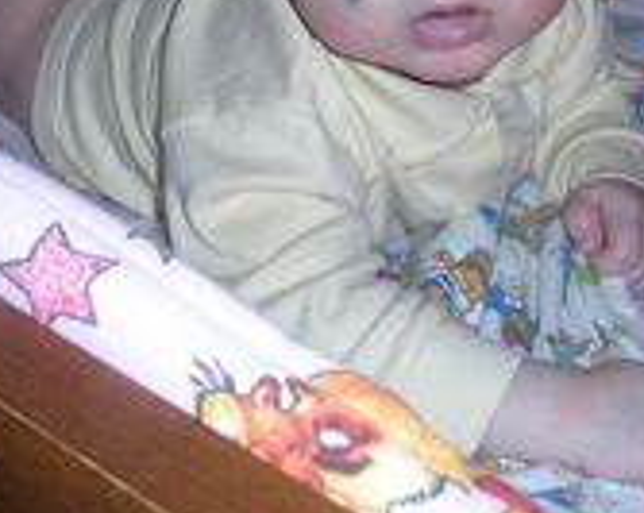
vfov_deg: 15.5
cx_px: 316
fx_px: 1808
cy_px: -112
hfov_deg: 20.2
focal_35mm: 95
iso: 64
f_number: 3.5
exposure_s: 1/60
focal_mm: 6.3
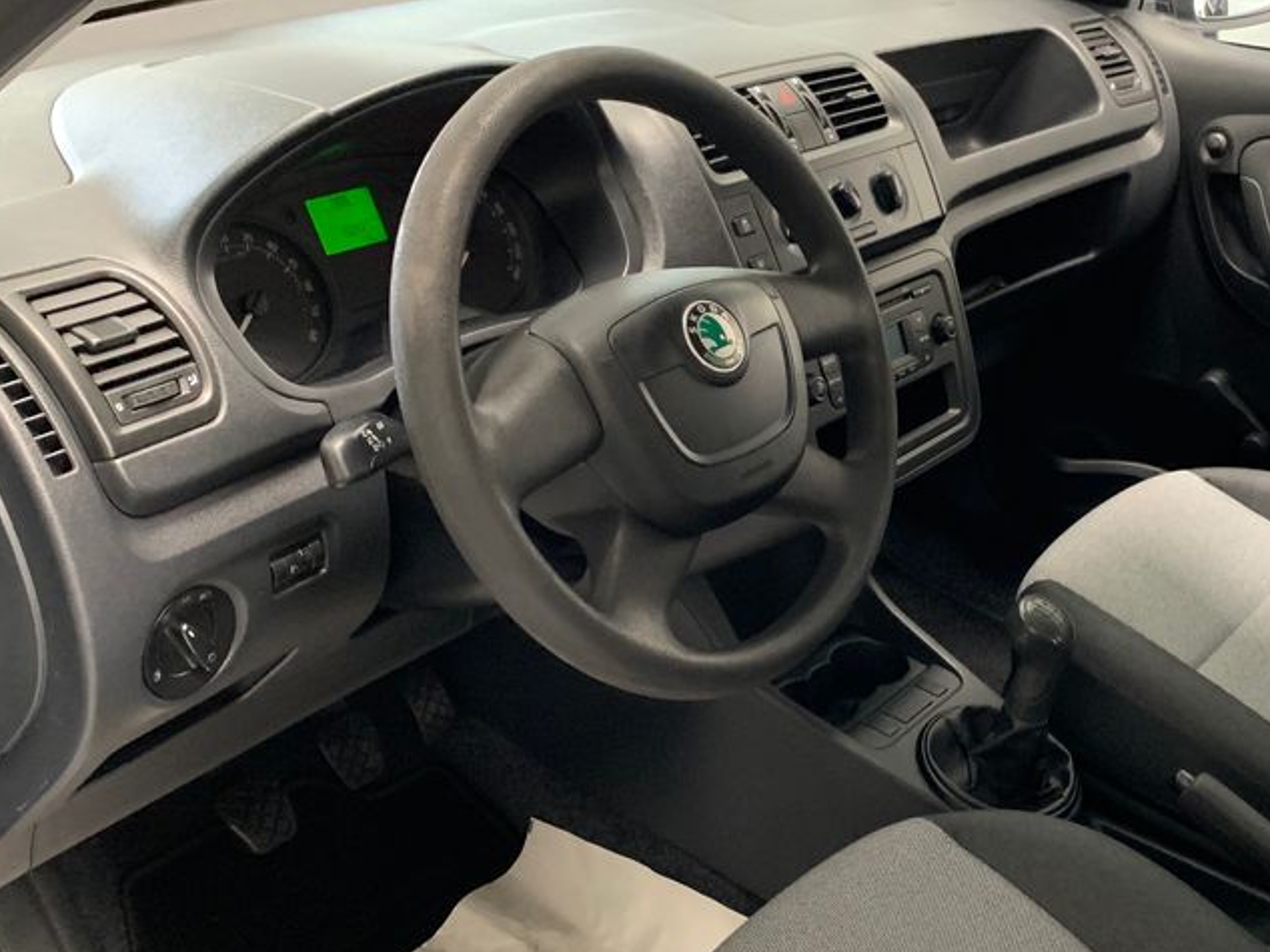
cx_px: 875
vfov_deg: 34.3
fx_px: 1540
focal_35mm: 42
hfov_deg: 44.0
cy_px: 543
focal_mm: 4.25
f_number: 1.8
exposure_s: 1/40
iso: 400
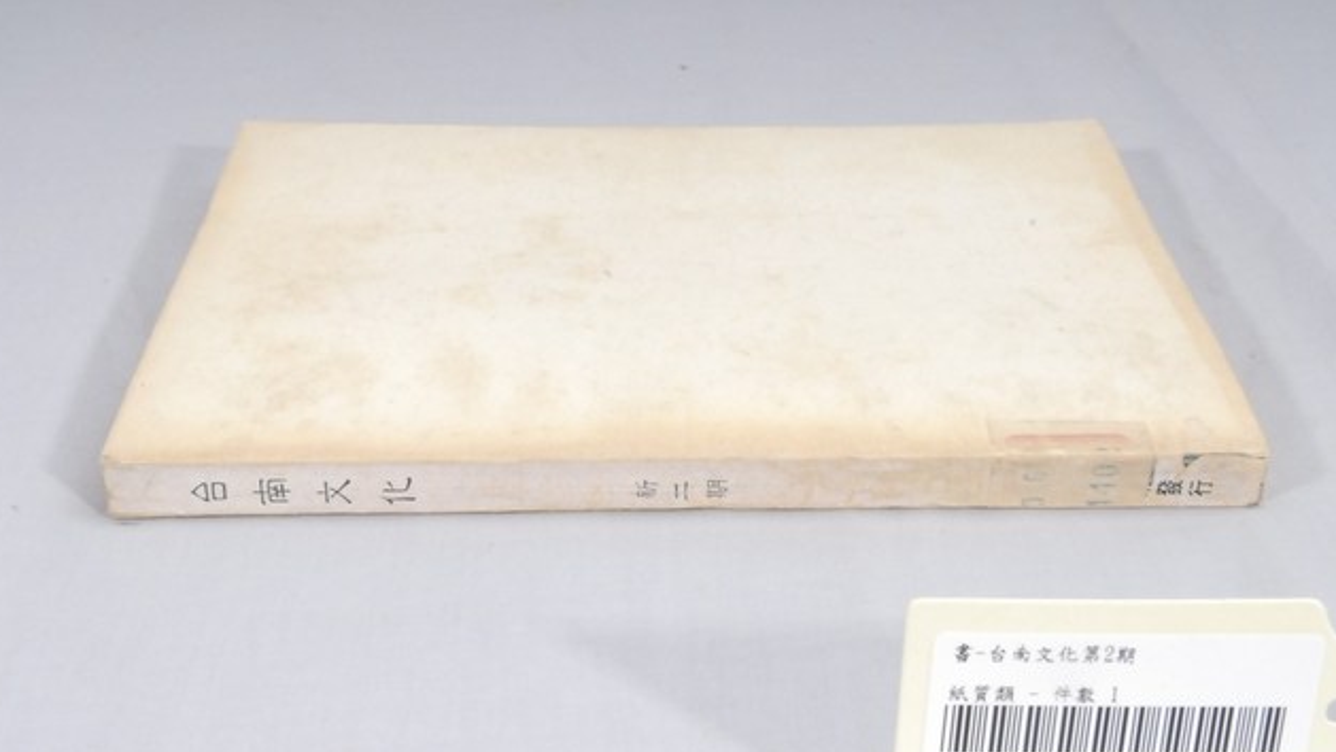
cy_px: 382
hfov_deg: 32.8
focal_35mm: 64
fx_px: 2268
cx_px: 665
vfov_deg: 18.8
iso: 1600
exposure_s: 1/200
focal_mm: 40
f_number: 29
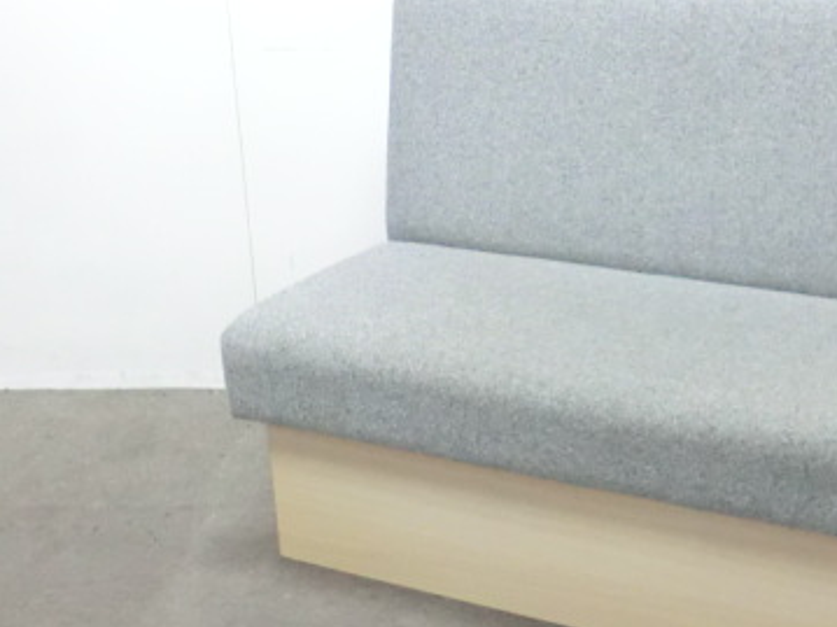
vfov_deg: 25.6
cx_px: 669
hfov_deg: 32.9
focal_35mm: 57
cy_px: 238
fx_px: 1378
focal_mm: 5.8
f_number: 3.5
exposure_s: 1/40
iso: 800
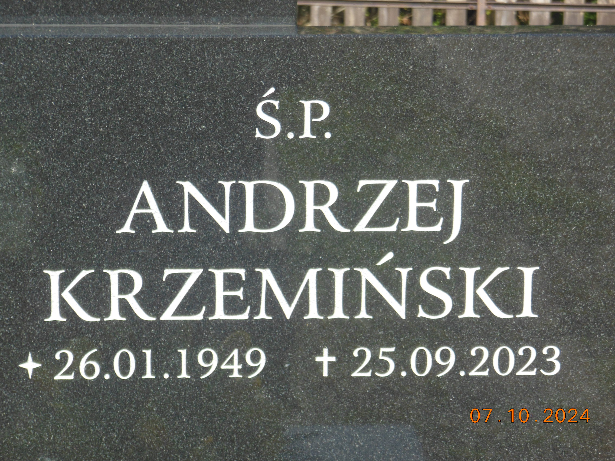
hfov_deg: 15.5
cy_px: 230
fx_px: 2256
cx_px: 308
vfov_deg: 11.7
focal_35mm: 127
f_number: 5
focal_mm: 22.6
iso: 125
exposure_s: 1/400
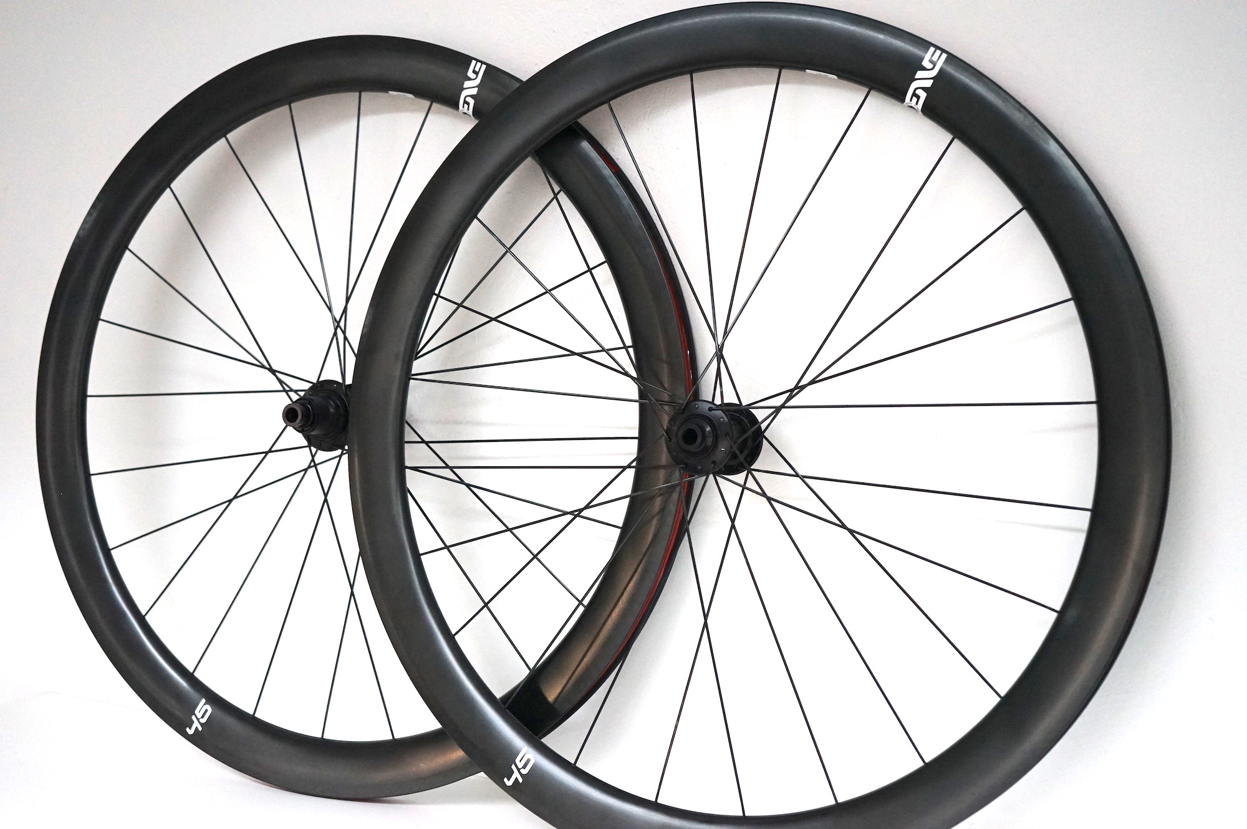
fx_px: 1627
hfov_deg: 41.9
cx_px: 624
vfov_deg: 28.6
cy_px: 414
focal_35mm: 47
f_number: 4.5
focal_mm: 47
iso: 2500
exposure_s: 1/160
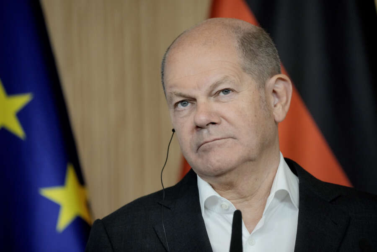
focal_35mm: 400
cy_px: 126
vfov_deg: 3.4
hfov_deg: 5.2
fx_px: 4189
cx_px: 188
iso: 2000
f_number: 5.6
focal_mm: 400
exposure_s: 1/320
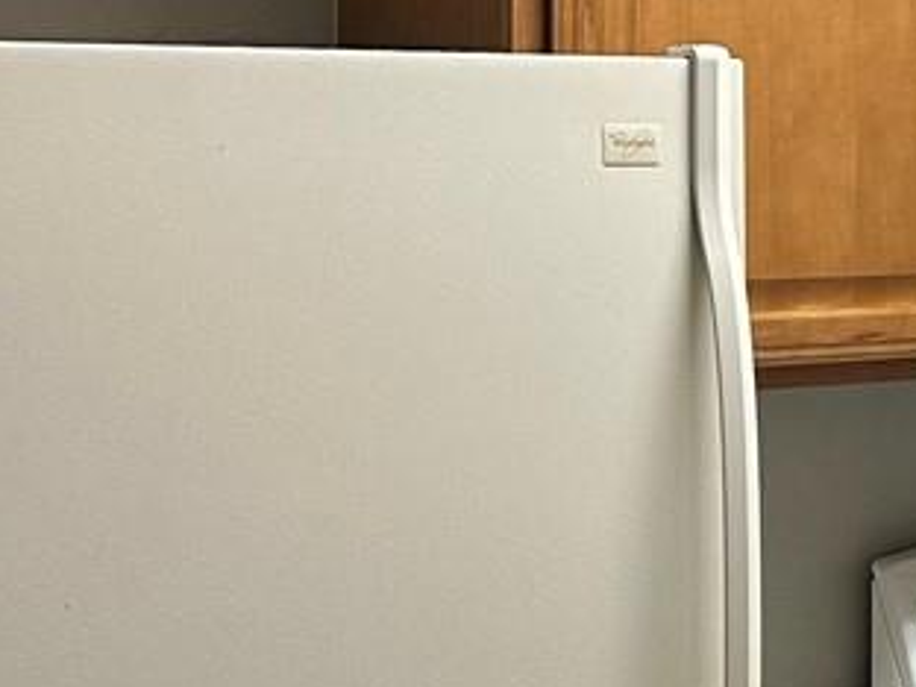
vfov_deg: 12.0
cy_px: 114
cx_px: 1380
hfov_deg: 14.9
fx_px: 3255
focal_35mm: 123
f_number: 1.78
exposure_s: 1/60
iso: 160
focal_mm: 6.86
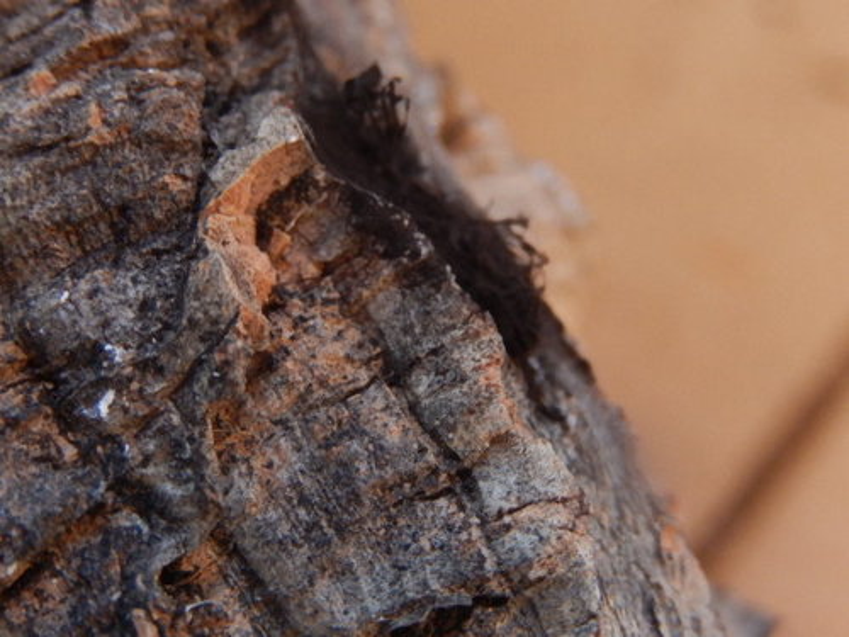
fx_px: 1643
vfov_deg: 21.9
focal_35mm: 67
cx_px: 424
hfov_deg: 29.0
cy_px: 318
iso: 400
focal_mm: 12
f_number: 4.8
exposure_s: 1/8
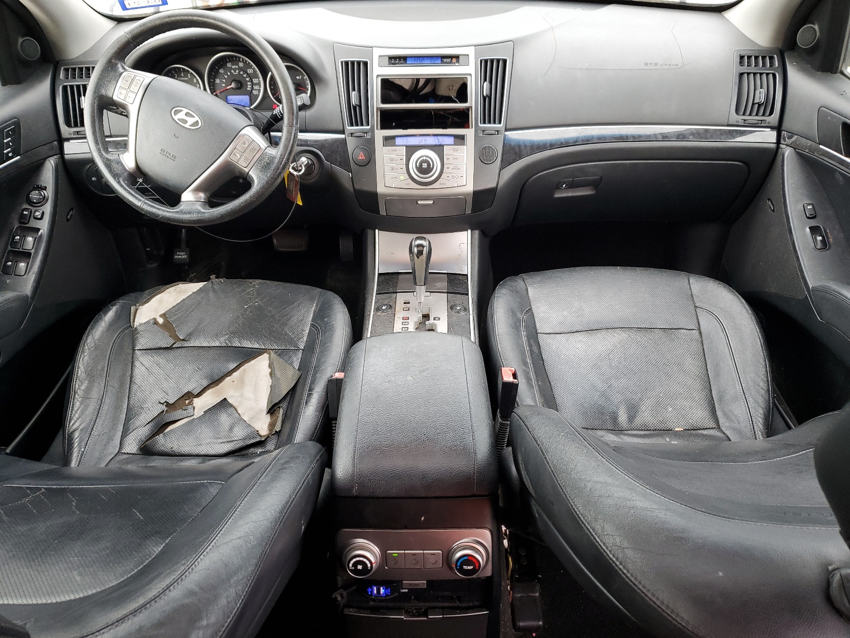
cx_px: 425
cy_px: 319
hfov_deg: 67.3
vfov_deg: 53.1
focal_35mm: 26
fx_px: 638
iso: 94
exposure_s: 1/60.2
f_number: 1.5
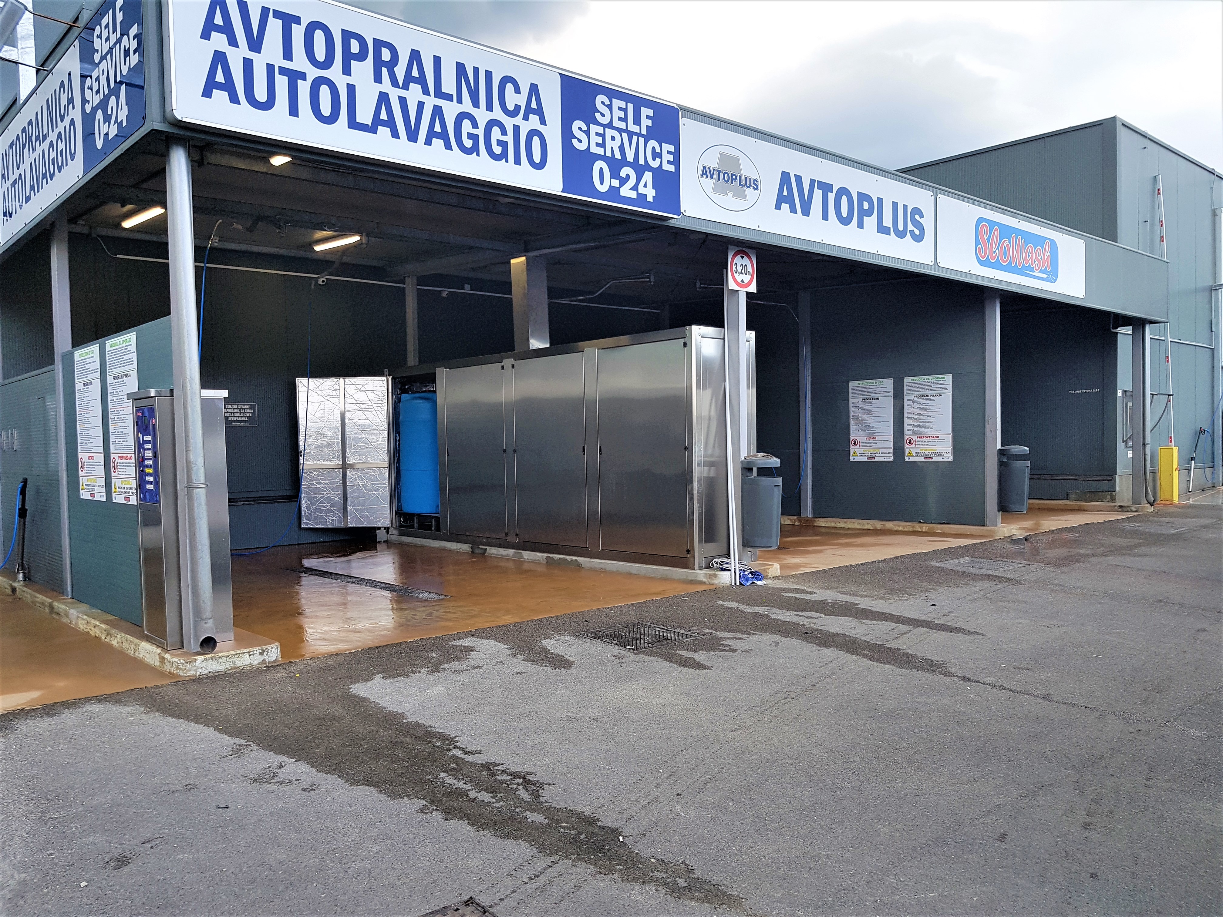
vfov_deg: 53.1
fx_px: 919
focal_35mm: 26
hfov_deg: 67.3
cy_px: 458
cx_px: 612
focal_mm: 4.2
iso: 50
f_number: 1.7
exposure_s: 1/724
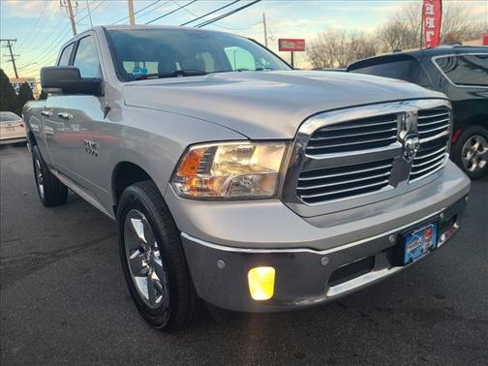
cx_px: 244
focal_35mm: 26
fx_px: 367
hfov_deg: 67.3
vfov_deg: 53.1
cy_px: 183
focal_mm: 5.4
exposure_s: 1/233
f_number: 1.8
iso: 40
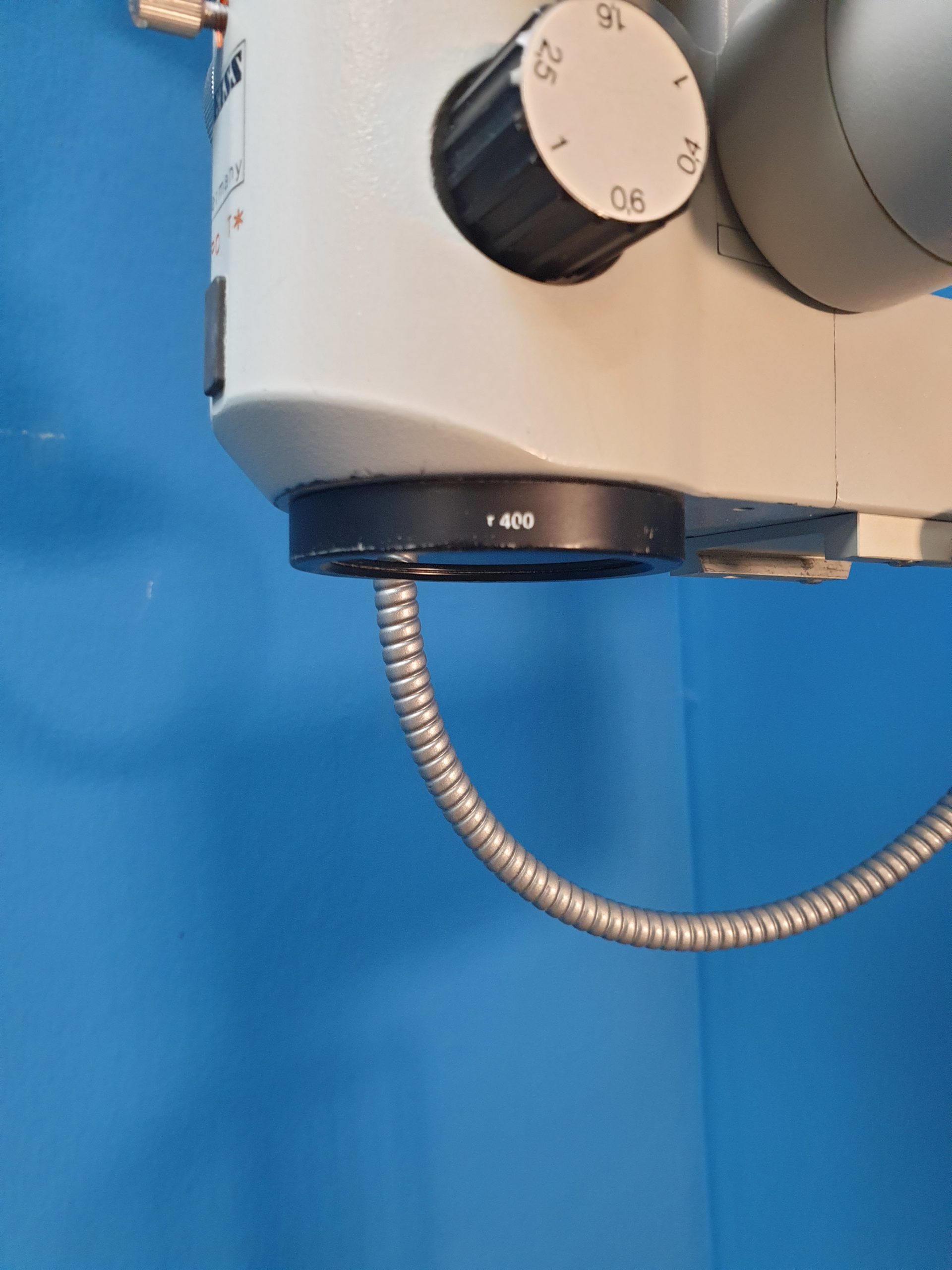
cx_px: 476
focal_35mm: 26
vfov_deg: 67.3
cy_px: 635
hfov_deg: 53.1
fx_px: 953
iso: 320
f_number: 2.4
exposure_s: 1/50
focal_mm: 4.3
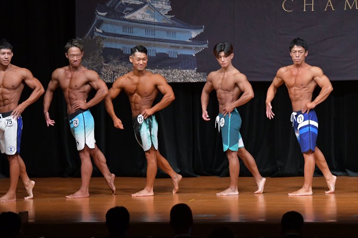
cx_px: 179
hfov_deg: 9.2
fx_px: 2236
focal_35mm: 225
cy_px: 119
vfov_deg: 6.1
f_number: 5.6
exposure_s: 1/400
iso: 5000
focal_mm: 150
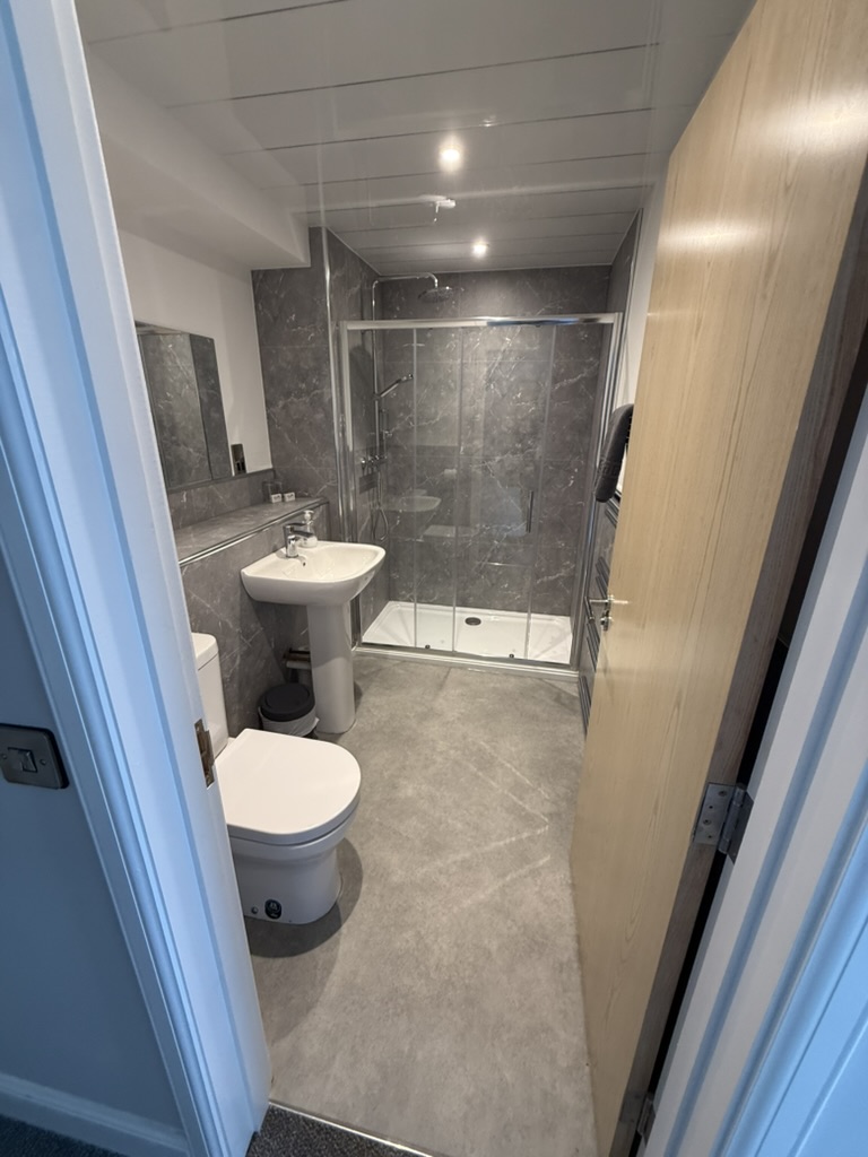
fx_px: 468
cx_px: 434
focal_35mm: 14
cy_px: 578
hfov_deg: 85.7
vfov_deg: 102.1
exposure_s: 1/50
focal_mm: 2.22
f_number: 2.2
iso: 160
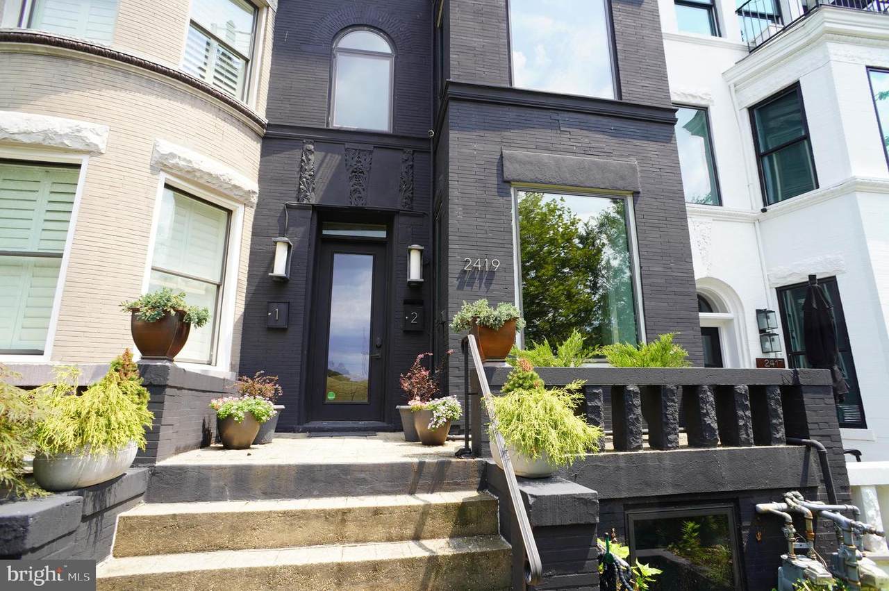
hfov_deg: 73.8
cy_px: 296
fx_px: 592
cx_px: 444
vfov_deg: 53.0
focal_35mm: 24
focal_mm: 16
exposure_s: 1/100
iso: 100
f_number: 6.3
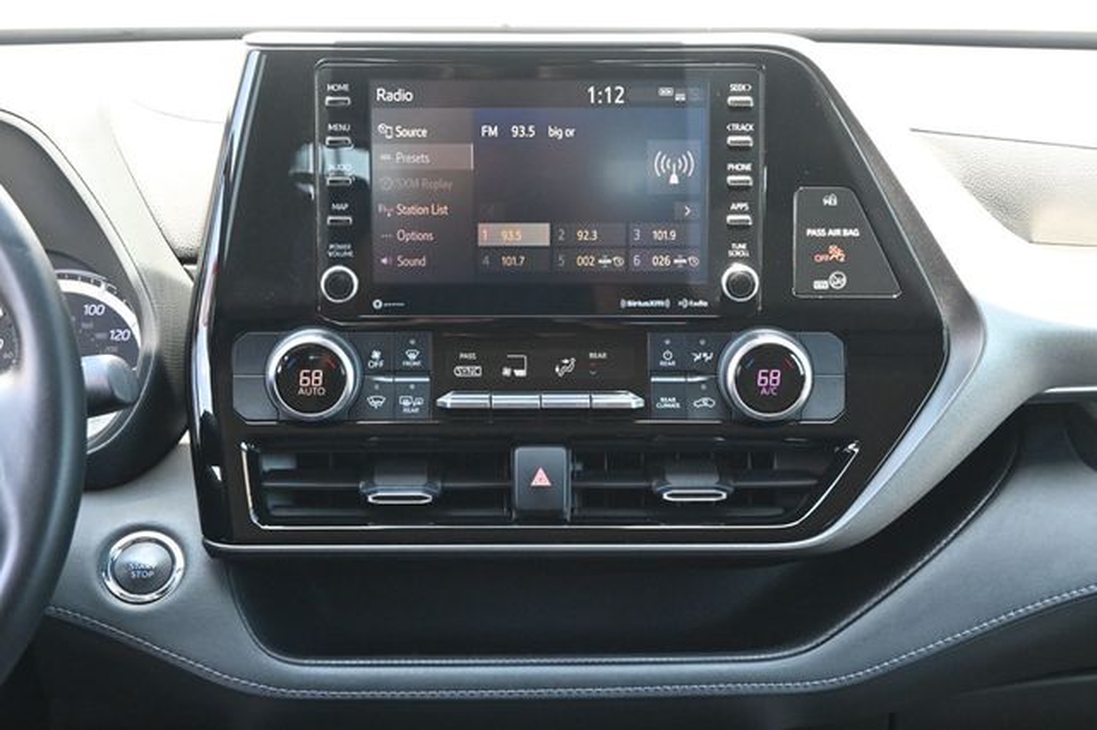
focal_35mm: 68
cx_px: 548
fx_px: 2056
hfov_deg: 29.9
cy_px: 365
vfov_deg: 20.1
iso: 3200
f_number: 6
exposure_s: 1/100
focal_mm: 45
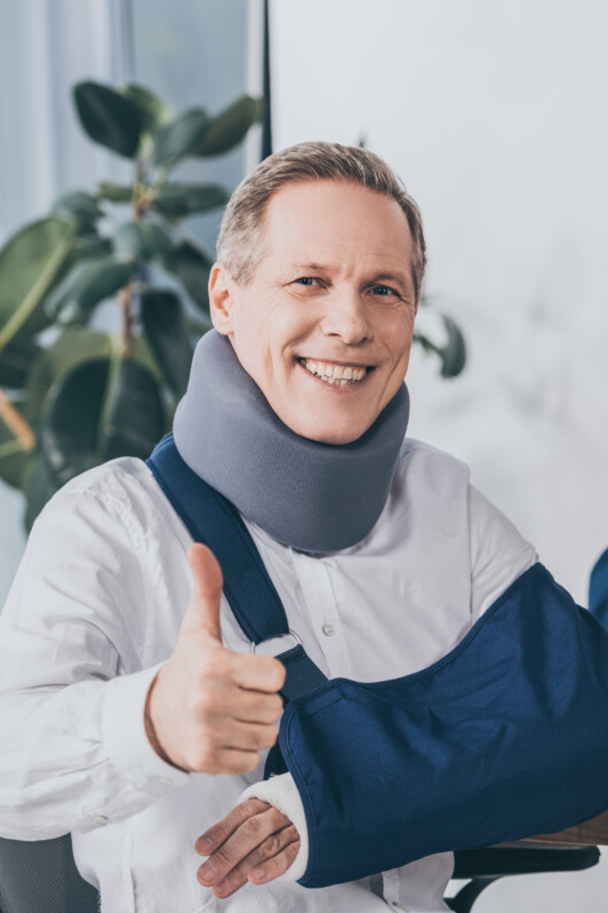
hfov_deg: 8.7
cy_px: 456
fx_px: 4002
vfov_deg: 13.0
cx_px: 550
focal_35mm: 158
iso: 160
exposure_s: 1/160
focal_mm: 105
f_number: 4.5
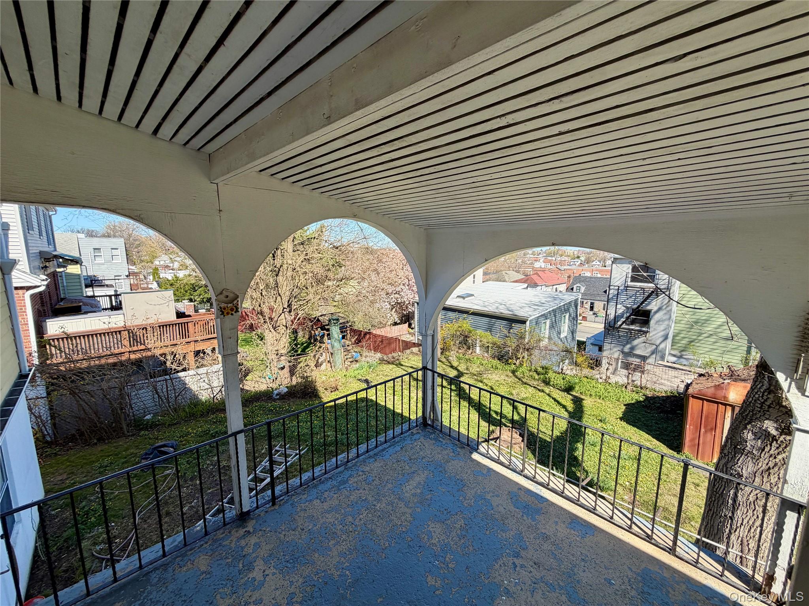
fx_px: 327
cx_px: 404
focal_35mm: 14
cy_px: 303
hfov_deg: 102.1
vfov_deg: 85.7
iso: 40
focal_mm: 2.22
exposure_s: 1/559
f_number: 2.2
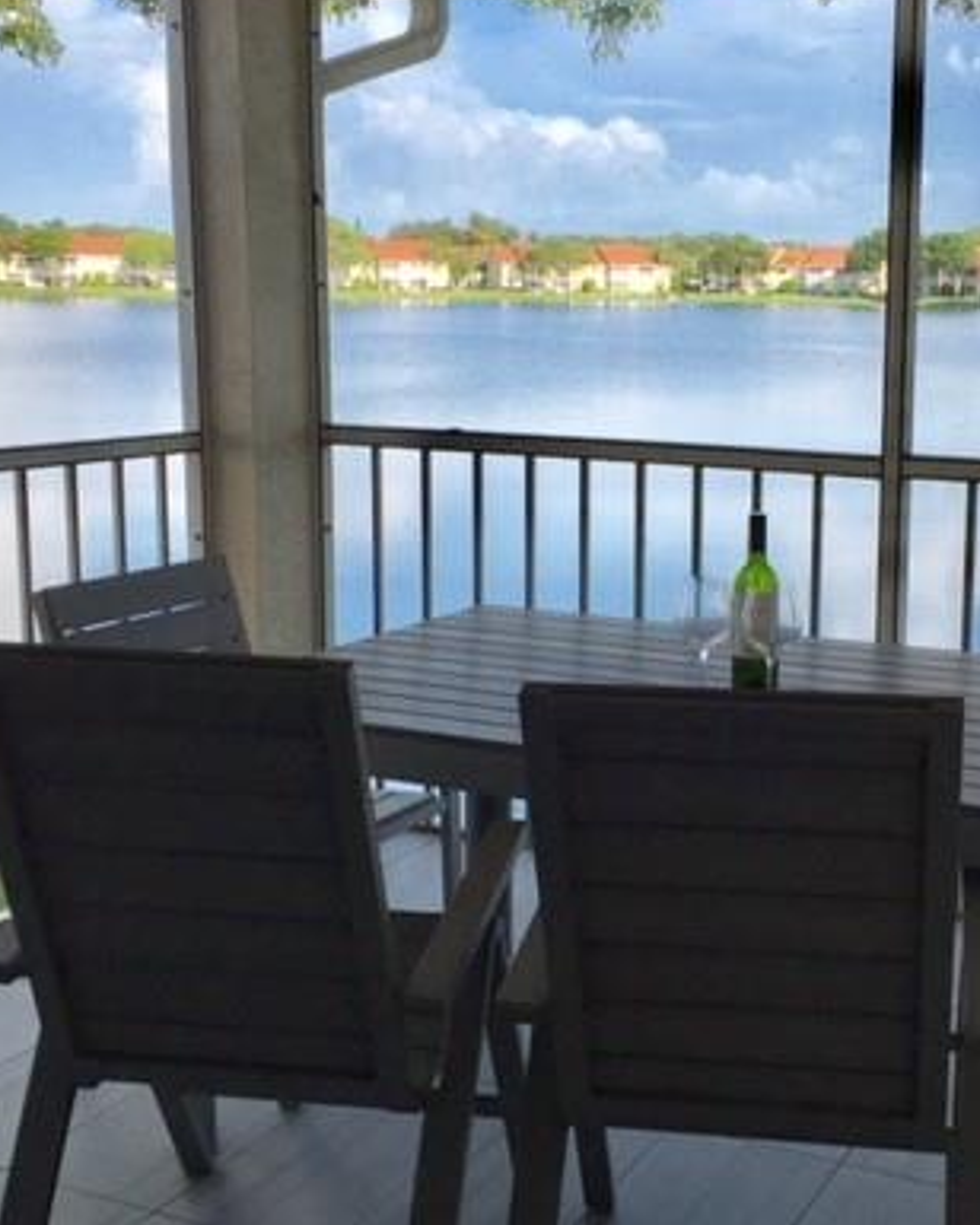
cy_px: 566
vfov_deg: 39.5
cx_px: 684
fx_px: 1704
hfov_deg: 31.7
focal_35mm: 47
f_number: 2.2
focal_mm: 4.15
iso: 32
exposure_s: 1/879
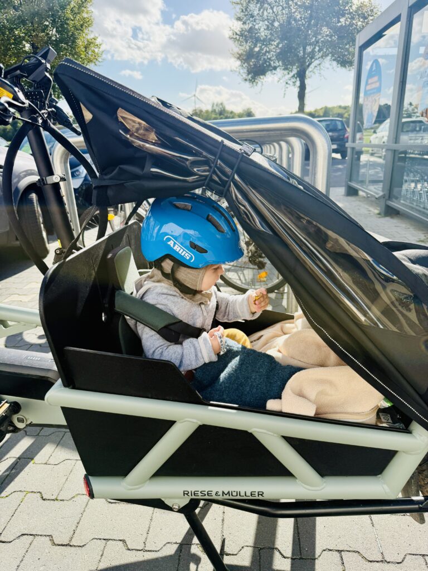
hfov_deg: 56.8
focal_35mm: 24
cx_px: 214
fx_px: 396
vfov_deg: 71.6
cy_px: 286
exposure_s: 1/3021
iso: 100
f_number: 1.78
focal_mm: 6.76
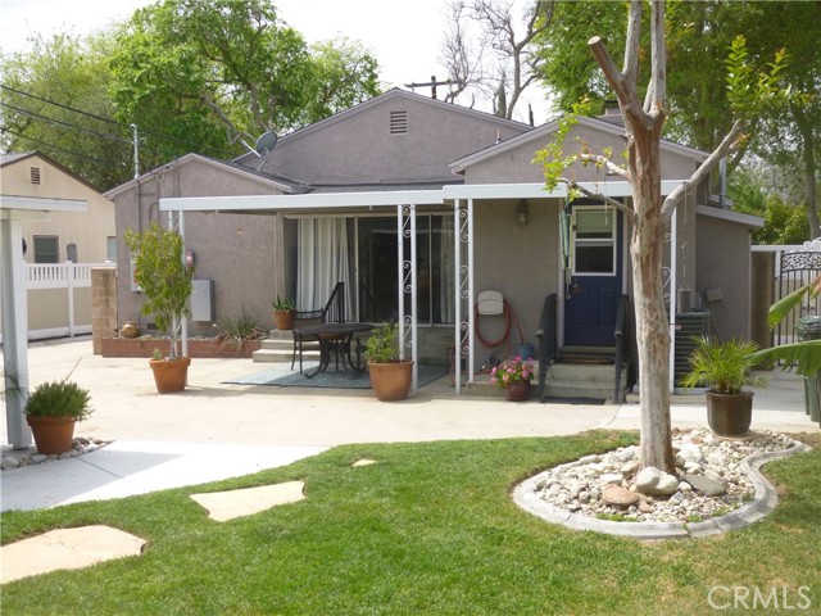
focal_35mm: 36
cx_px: 410
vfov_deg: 39.7
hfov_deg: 51.4
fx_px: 854
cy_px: 308
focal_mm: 6.5
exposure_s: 1/500
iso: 100
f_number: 3.6
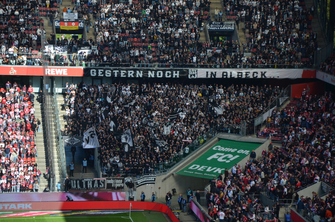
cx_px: 168
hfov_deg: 13.1
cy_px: 111
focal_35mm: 158
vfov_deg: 8.7
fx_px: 1463
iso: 200
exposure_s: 1/500
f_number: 5.6
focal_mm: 105
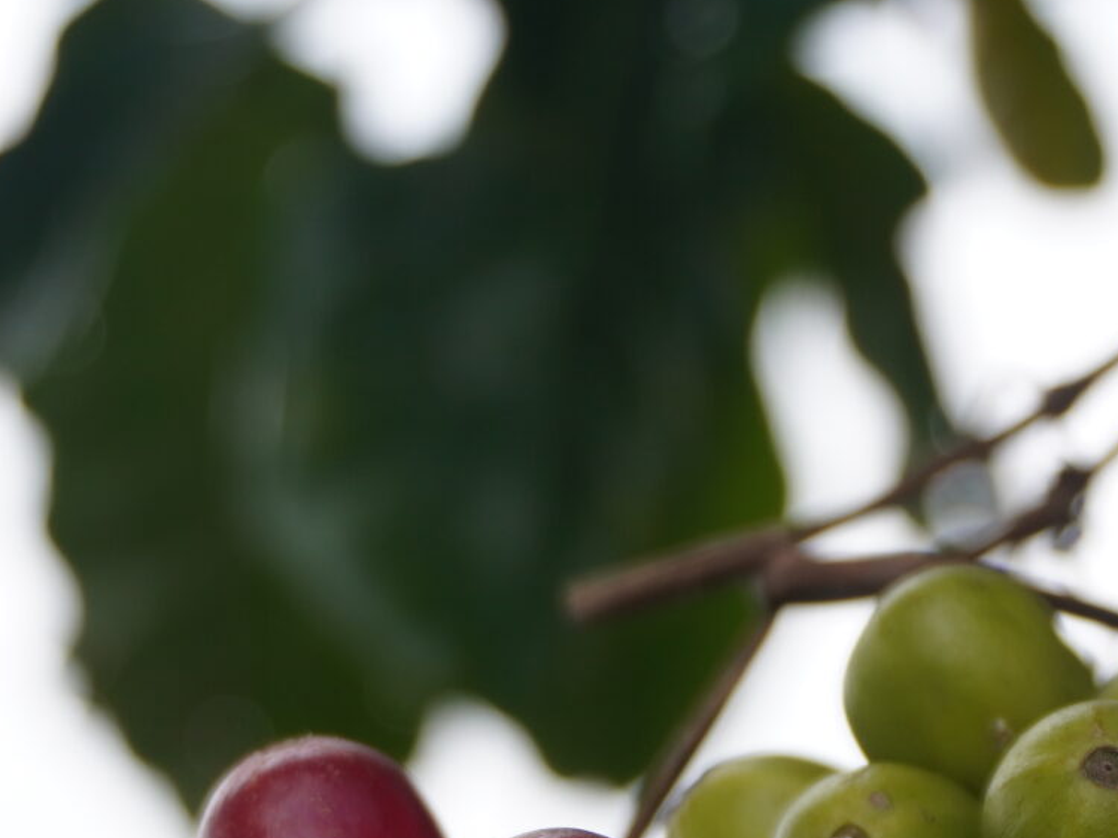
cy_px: 928
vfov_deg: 9.6
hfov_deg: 12.9
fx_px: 4928
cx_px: 537
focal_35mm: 153
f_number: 5
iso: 100
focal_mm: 31
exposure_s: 1/320
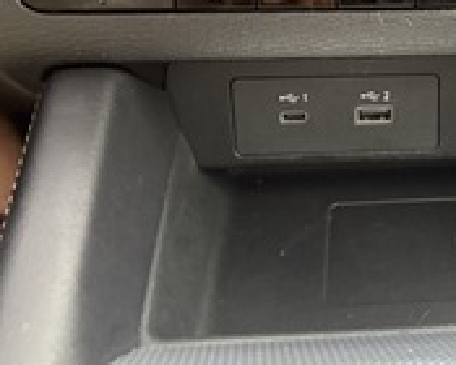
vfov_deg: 24.5
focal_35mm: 61
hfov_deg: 29.0
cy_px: 64
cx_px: 456
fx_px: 823
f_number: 1.6
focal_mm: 5.96
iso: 400
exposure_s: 1/59
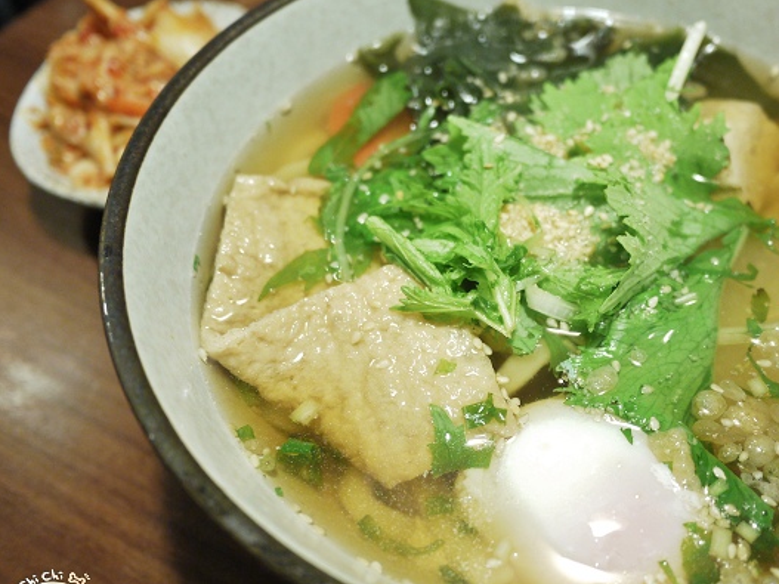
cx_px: 472
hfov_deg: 53.5
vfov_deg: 41.8
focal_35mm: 34
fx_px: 765
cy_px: 302
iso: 400
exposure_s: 1/20
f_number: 2.5
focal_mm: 14
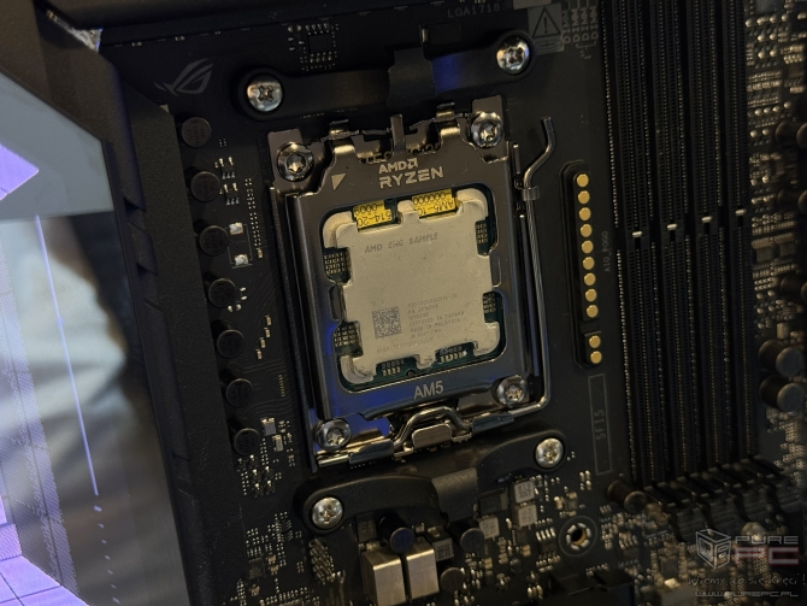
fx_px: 1119
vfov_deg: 30.3
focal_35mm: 48
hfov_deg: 39.6
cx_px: 404
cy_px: 303
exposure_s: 1/40
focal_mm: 6.76
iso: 250
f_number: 1.78
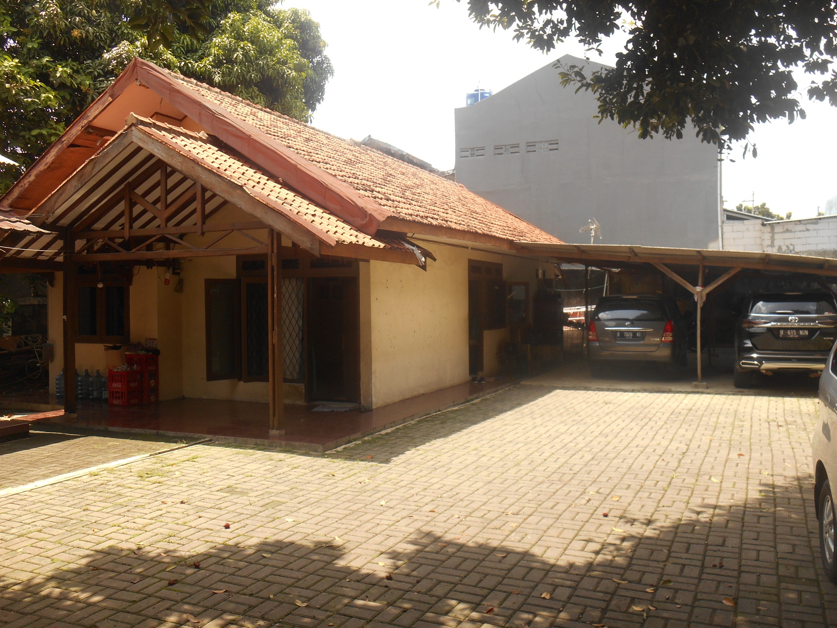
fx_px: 774
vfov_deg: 44.2
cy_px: 317
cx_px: 424
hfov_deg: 56.8
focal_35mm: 32
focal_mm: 5.5
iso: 80
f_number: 3.6
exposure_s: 1/250
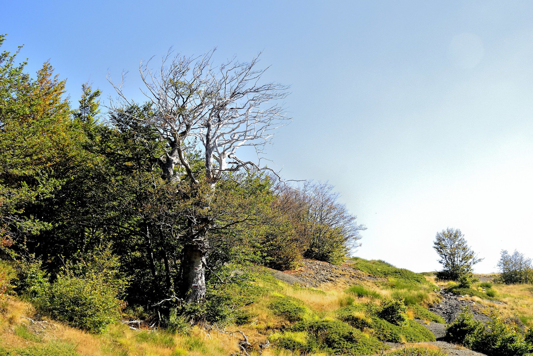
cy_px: 178
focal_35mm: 57
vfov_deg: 23.8
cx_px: 266
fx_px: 844
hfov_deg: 35.1
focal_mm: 38
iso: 3200
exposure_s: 1/1600
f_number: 14
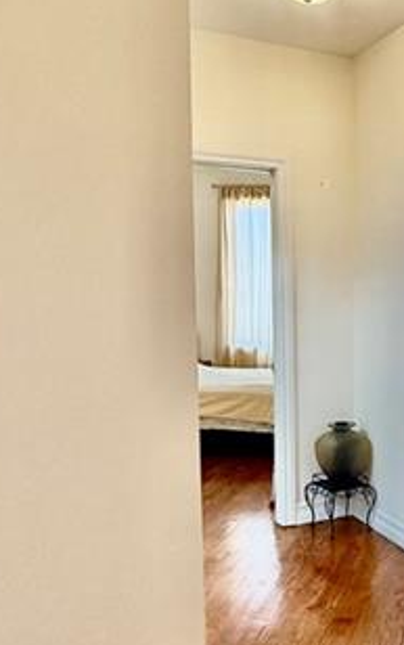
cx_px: 404
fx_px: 651
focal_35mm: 37
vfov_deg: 52.6
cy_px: 358
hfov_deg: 31.8
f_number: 2.2
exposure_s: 1/120
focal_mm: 2.22
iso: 320
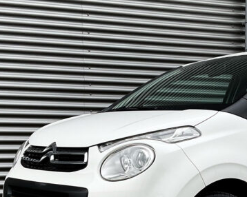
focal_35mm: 81
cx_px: 185
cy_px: 203
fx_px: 592
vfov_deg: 18.4
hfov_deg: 23.3
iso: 20
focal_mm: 3
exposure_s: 1/120
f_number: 1.8
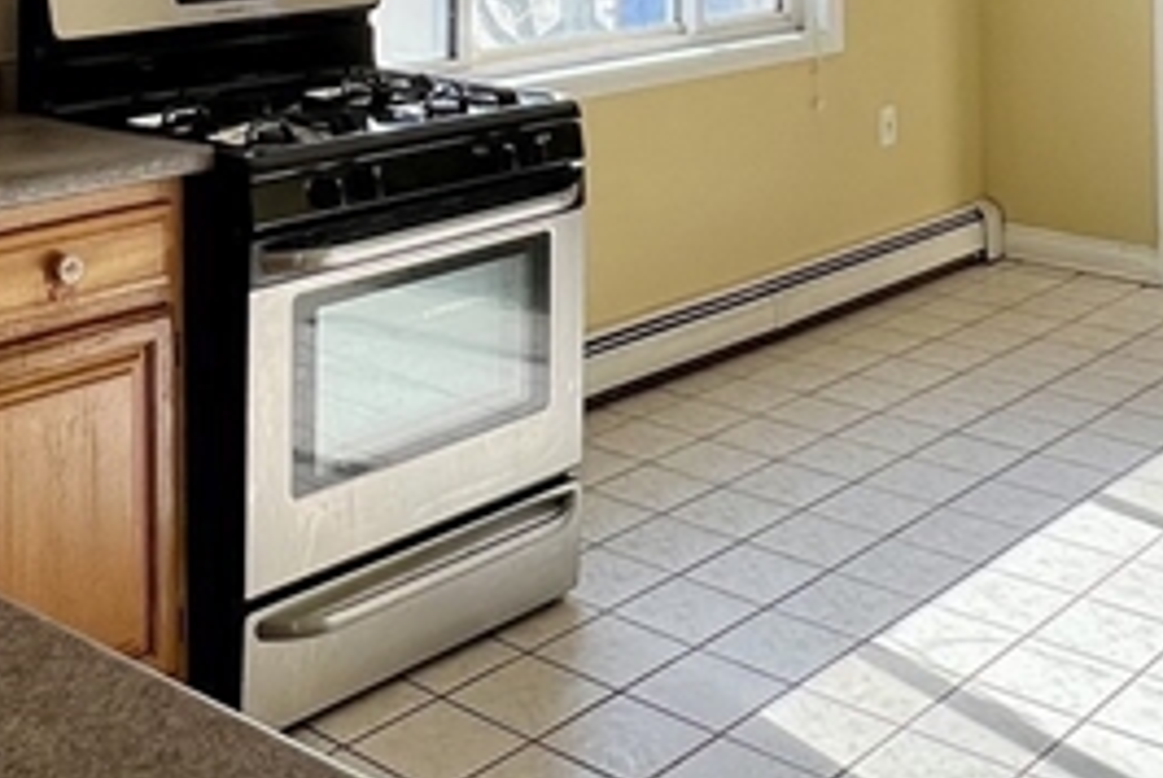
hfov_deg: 38.1
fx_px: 1682
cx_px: 634
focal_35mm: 52
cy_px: -192
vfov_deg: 23.5
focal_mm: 1.57
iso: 32
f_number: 1.8
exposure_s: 1/204
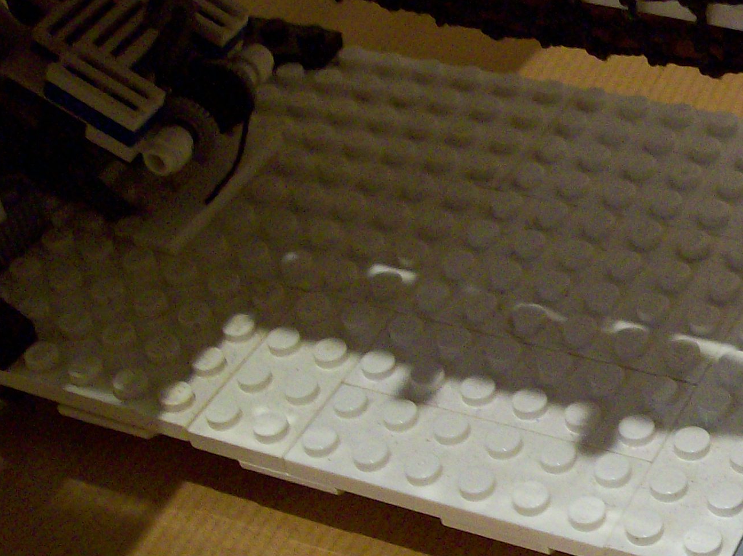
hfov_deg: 23.5
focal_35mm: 79
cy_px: 362
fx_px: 1695
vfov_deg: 18.6
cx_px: 781
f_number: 2.7
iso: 153
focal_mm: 6
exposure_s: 1/32
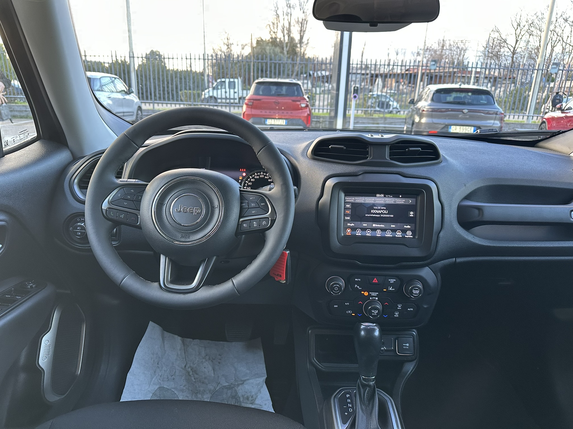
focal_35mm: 24
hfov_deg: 71.6
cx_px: 286
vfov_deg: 56.8
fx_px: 397
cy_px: 214
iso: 200
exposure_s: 1/121
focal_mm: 6.86
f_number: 1.78
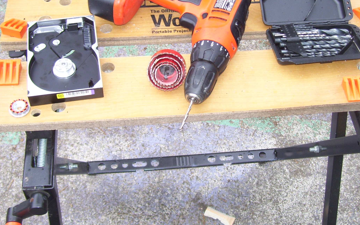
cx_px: 190
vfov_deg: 24.3
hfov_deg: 38.2
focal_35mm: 53
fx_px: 520
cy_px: 74
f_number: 2.7
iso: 80
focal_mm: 6
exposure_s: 1/400
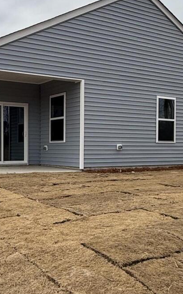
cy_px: 154
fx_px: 359
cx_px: 36
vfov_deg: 44.4
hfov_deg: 28.0
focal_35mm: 45
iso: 50
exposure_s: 1/1339
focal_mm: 2.22
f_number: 2.2
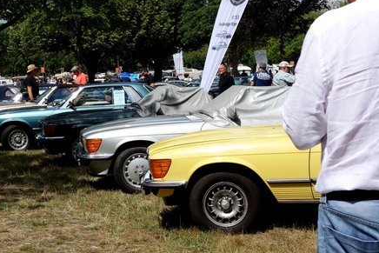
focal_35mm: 77
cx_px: 129
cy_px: 107
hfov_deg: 26.2
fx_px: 811
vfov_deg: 17.7
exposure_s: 1/800
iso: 125
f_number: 5.6
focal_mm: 20.64
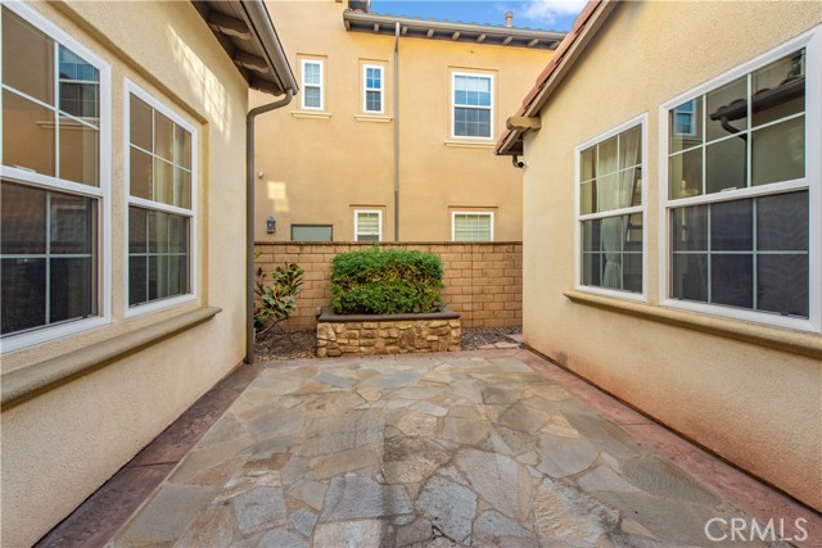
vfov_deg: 81.2
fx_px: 320
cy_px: 274
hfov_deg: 104.2
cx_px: 411
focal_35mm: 14
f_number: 8
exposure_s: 1/250
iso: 400
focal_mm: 14
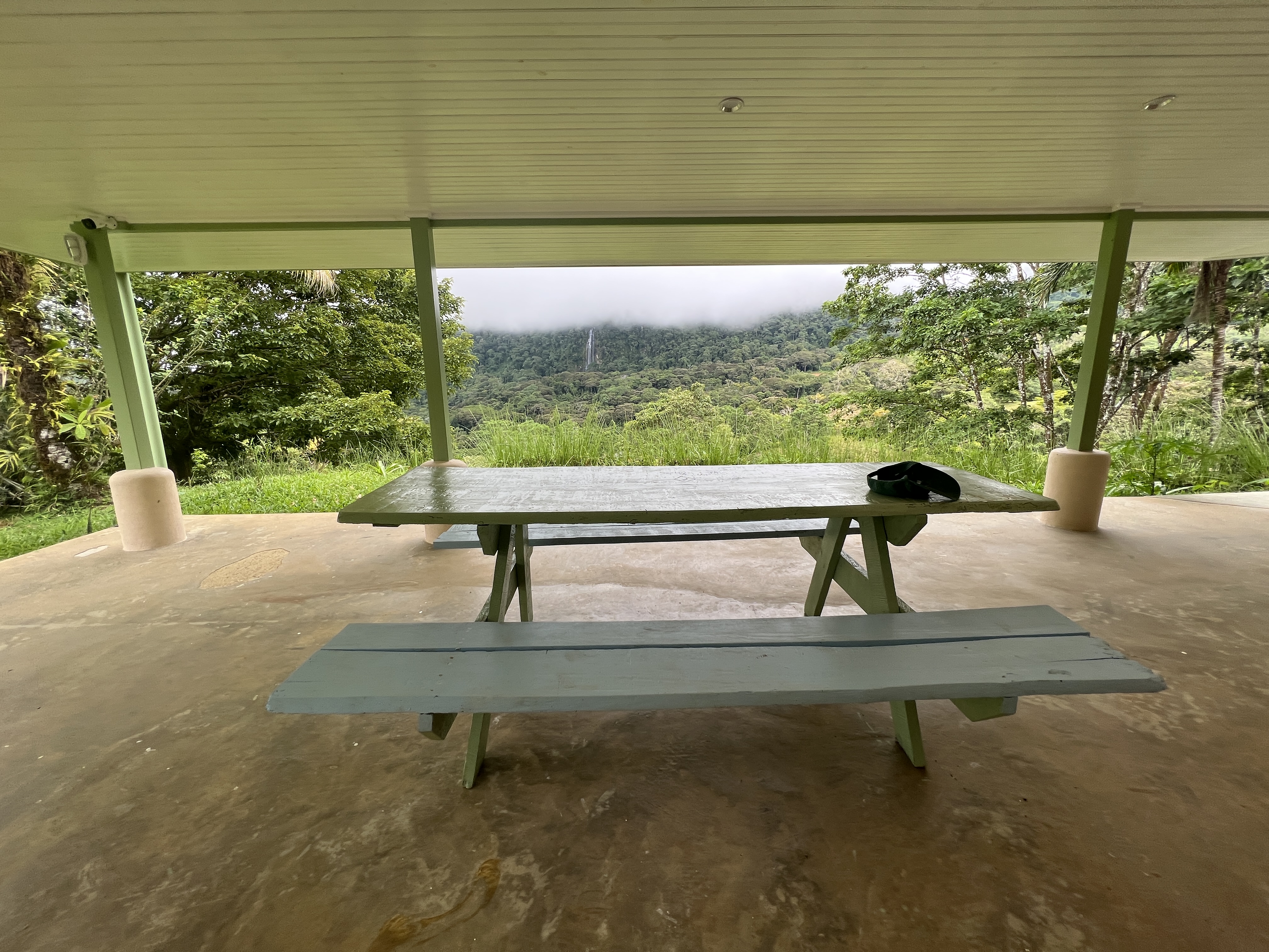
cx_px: 634
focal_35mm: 13
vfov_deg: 89.9
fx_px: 477
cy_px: 476
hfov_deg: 106.2
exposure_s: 1/227
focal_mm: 1.57
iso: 32
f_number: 1.8
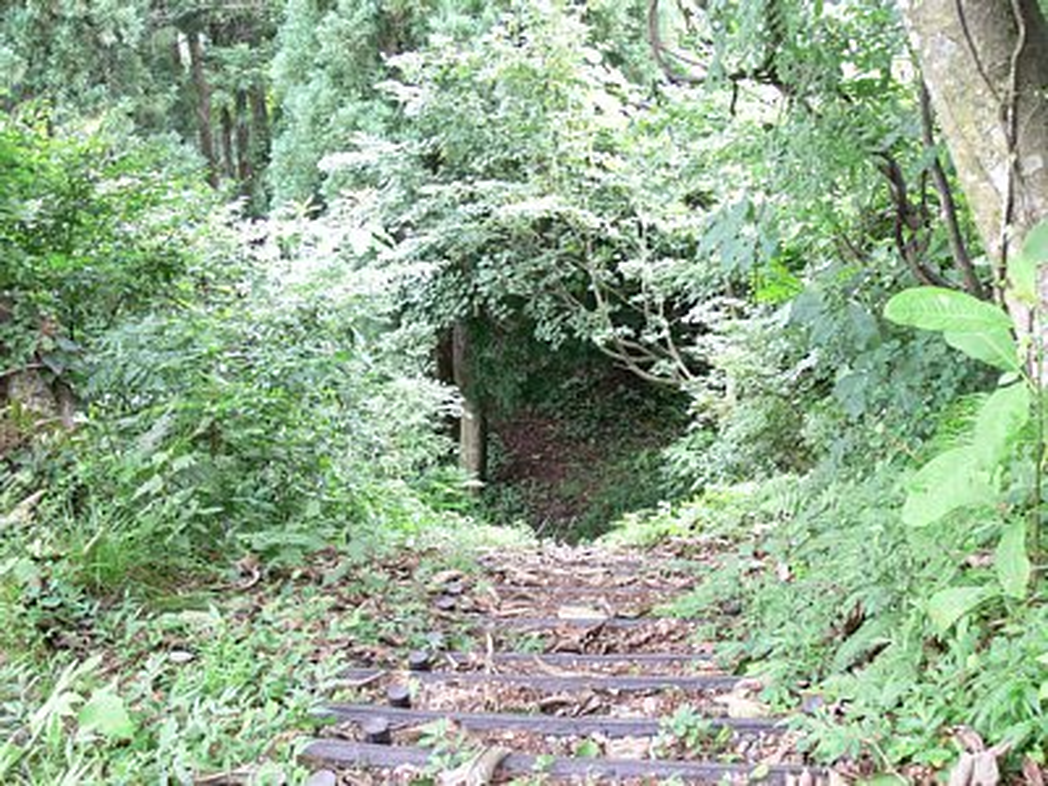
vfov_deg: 40.7
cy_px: 393
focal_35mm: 35
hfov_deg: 52.6
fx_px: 1060
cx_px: 524
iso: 200
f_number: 2.8
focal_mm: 7.4
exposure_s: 1/30
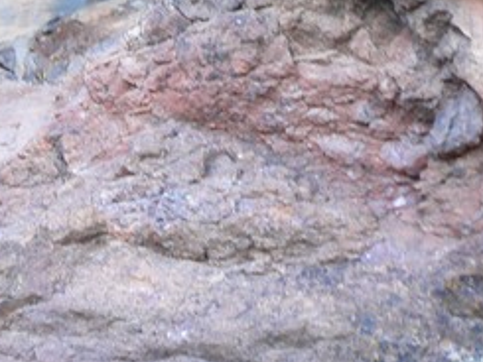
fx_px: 1494
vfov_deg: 13.1
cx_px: -237
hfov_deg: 16.7
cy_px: -187
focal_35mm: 107
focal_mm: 7.4
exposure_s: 1/30
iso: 200
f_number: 2.8
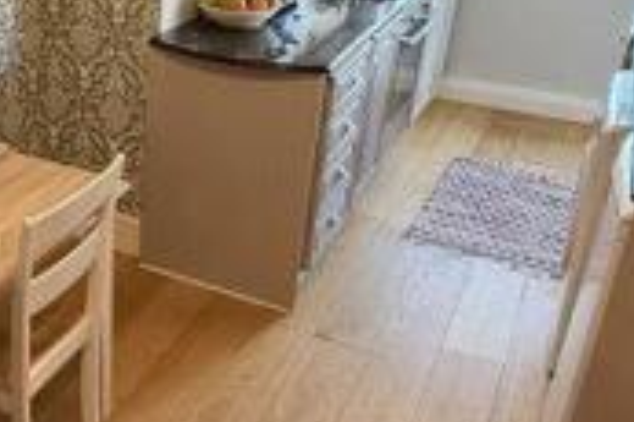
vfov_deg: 27.4
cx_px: 93
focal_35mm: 49
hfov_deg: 38.3
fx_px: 862
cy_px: 167
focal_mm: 2.22
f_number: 2.2
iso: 400
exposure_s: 1/100
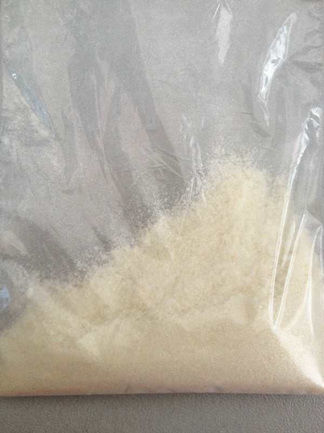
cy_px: 216
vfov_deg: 52.6
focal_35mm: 35
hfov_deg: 40.7
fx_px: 437
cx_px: 162
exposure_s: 1/20
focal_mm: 4.28
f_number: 2.4
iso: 100
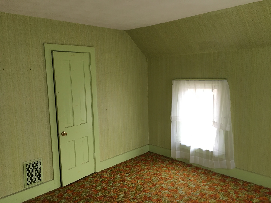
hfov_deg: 61.7
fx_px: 227
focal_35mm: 29
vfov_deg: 48.2
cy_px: 102
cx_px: 136
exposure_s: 1/30
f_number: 2.2
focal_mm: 4.15
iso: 64
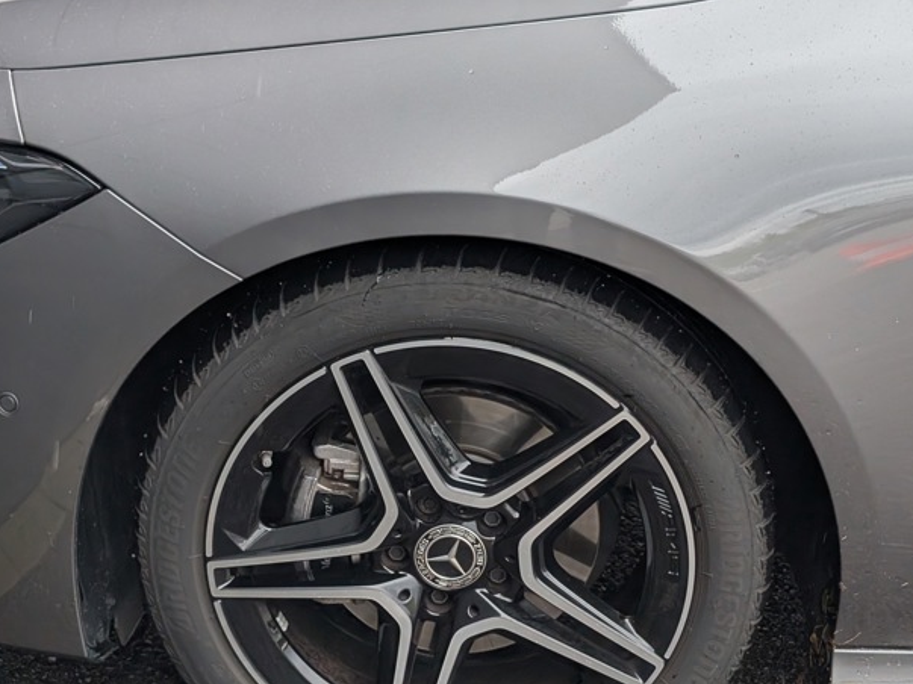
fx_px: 1714
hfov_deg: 29.8
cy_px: 418
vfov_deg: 22.5
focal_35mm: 65
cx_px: 451
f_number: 1.68
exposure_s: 1/447
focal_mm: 6.9
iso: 160
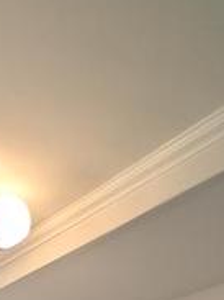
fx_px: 613
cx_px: -14
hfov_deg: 19.9
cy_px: 579
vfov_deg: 18.9
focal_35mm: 71
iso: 53
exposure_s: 1/40
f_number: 1.7
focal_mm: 2.02
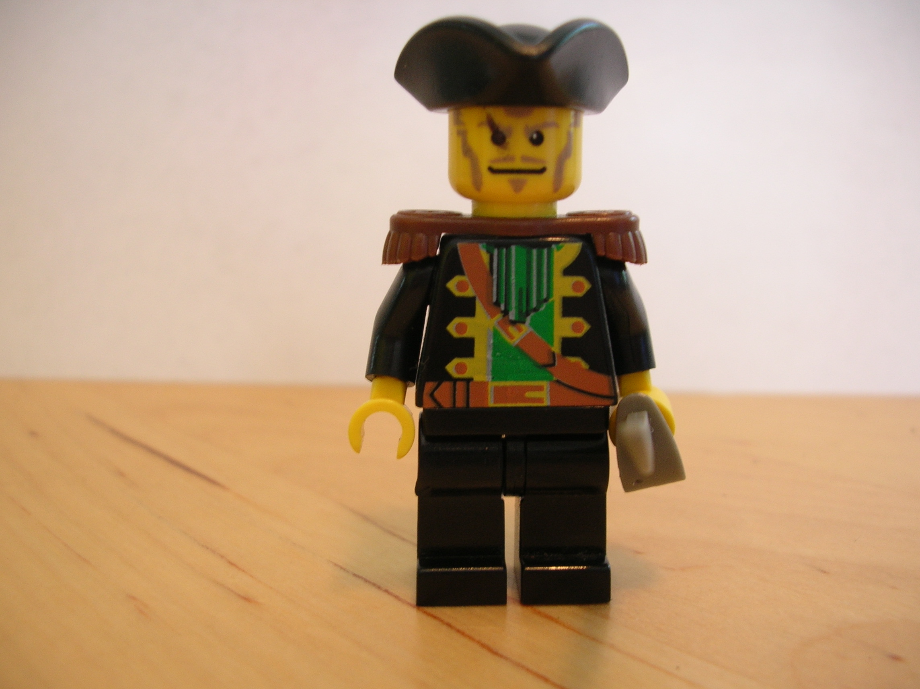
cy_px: 344
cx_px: 460
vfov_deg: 40.6
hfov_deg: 52.7
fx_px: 929
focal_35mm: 35
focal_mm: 5.8
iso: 54
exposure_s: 1/5.5
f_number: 2.8
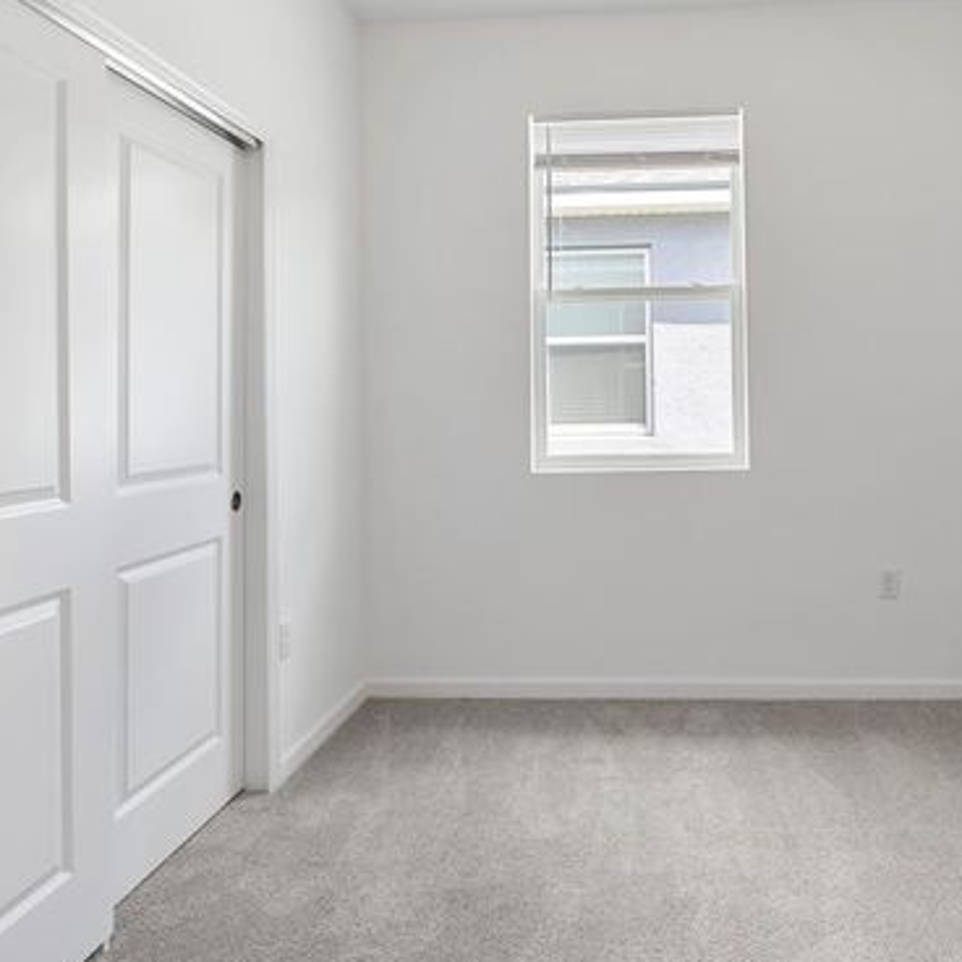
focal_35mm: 26
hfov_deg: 60.1
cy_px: 401
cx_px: 605
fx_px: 817
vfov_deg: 60.6
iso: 100
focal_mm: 16
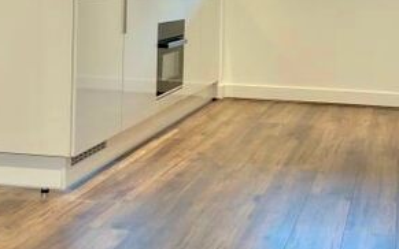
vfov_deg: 17.3
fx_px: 805
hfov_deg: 27.8
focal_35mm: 74
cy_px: 5
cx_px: 221
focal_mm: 3
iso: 100
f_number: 1.8
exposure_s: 1/60
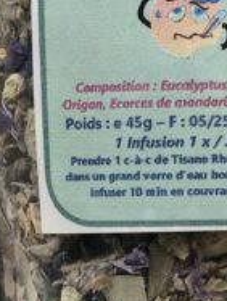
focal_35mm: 222
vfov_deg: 8.9
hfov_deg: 6.7
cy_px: 39
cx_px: 195
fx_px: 1934
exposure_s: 1/100
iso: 16
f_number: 2.4
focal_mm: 6
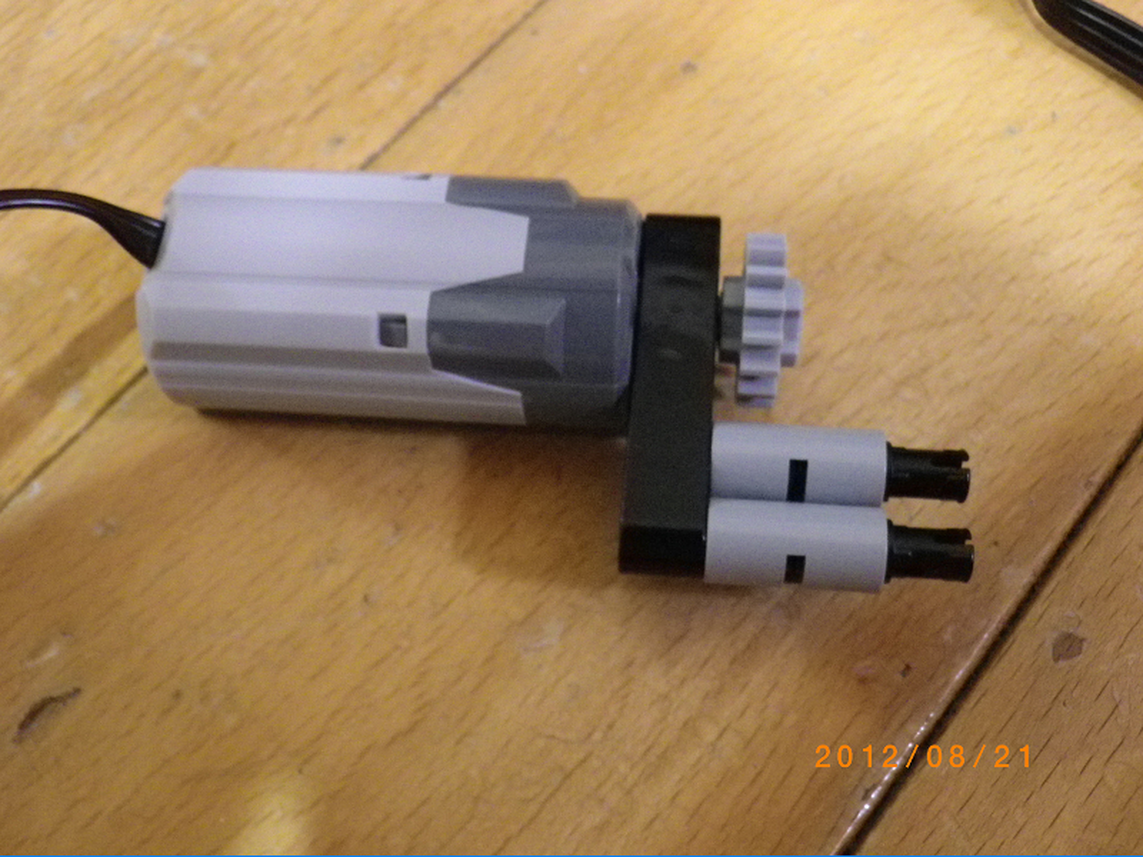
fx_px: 1354
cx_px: 572
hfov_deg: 45.8
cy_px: 428
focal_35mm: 41
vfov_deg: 35.1
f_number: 3.9
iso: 800
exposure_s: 1/6
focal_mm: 7.3
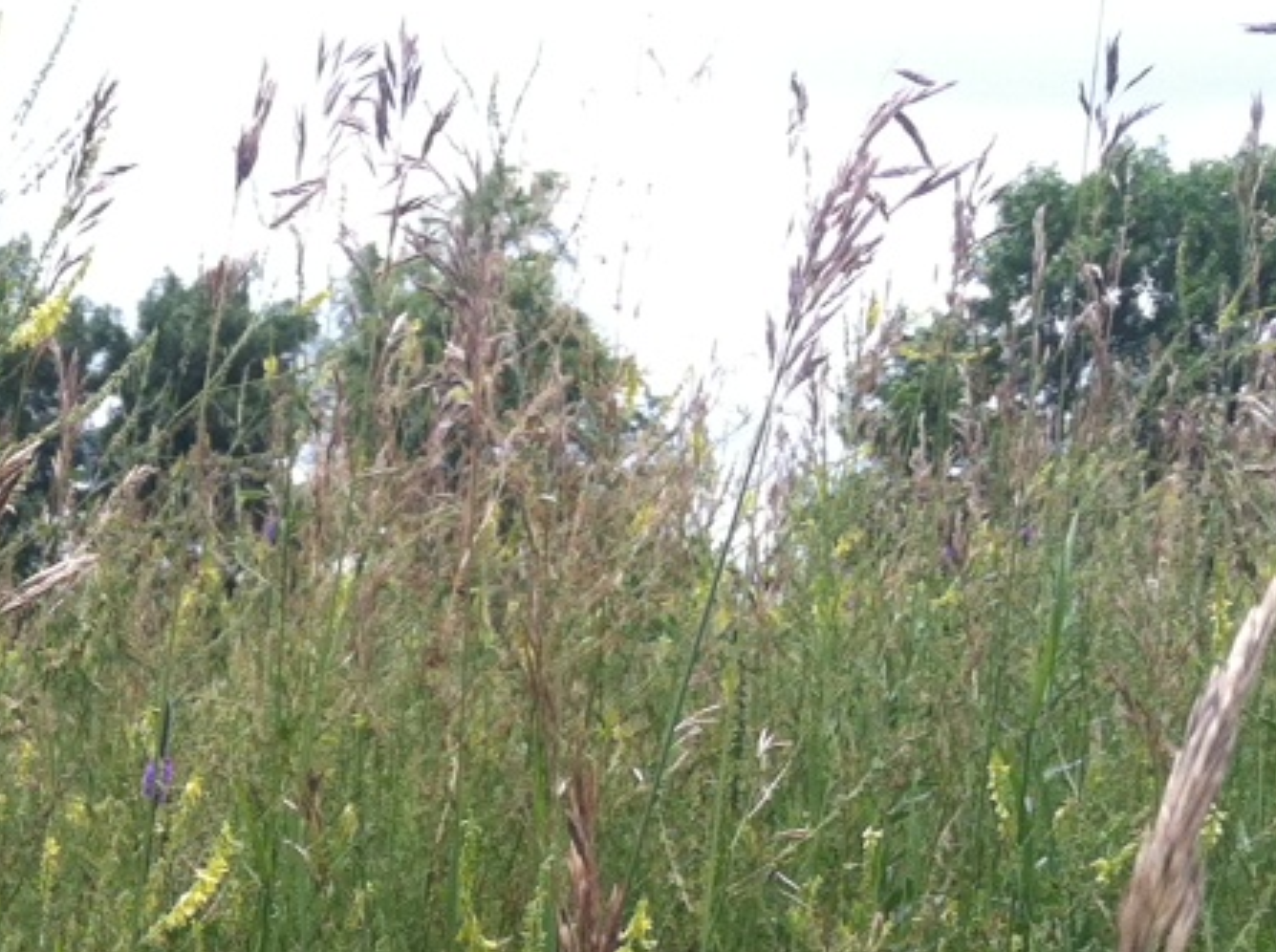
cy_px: 1170
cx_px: -499
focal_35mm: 102
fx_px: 3753
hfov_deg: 17.7
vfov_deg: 14.0
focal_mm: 3.85
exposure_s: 1/566
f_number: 2.8
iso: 80
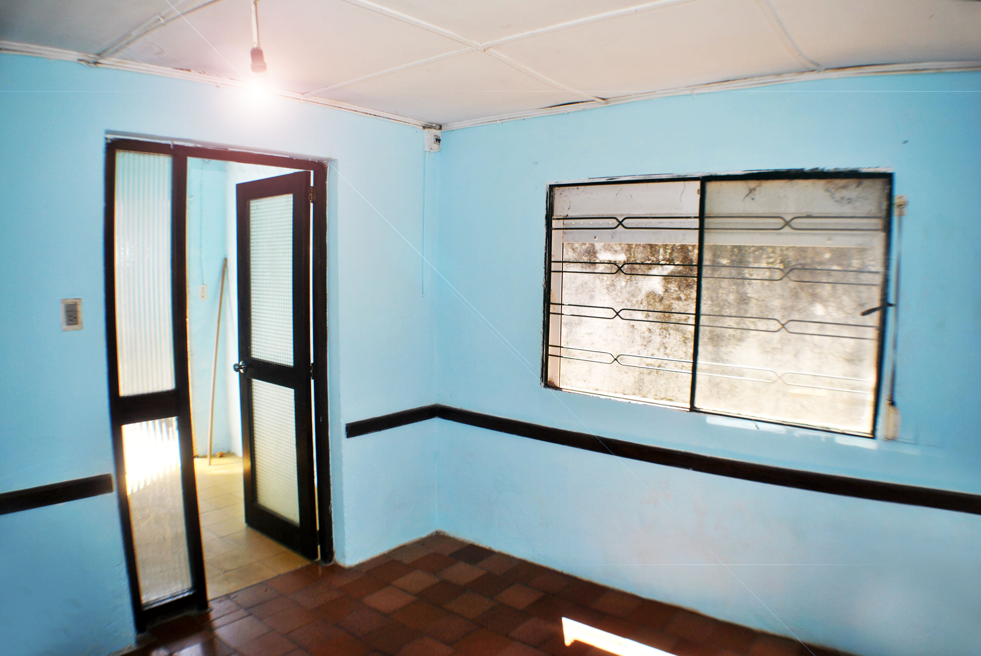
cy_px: 328
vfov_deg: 41.8
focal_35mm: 32
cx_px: 490
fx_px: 859
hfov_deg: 59.4
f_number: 3.8
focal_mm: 21
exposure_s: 1/160
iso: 100
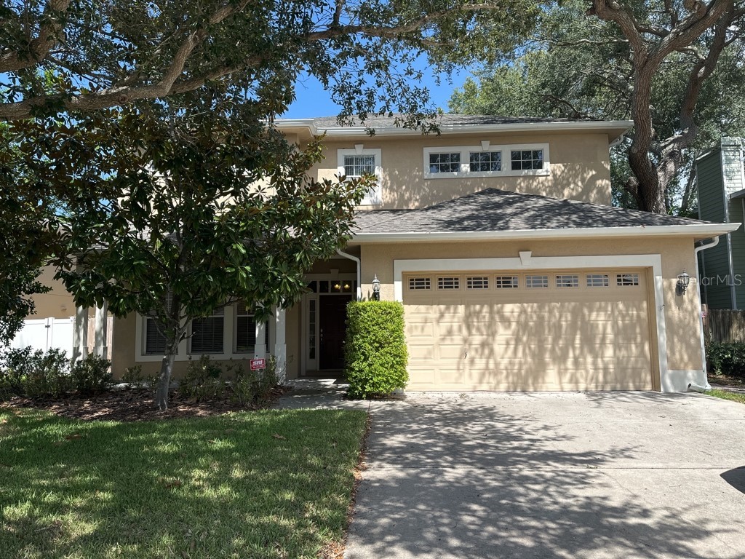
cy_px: 280
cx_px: 372
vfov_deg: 56.8
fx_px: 517
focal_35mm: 24
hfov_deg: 71.6
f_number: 1.78
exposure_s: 1/2353
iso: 80
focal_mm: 6.86
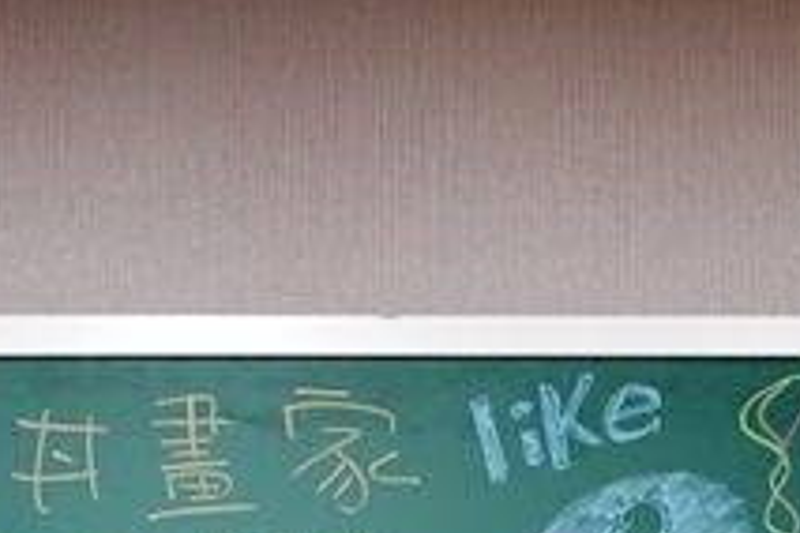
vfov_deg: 7.8
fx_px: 3866
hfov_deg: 11.8
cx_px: 270
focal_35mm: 174
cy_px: 741
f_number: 4
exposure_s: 1/20
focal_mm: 21.12
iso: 800
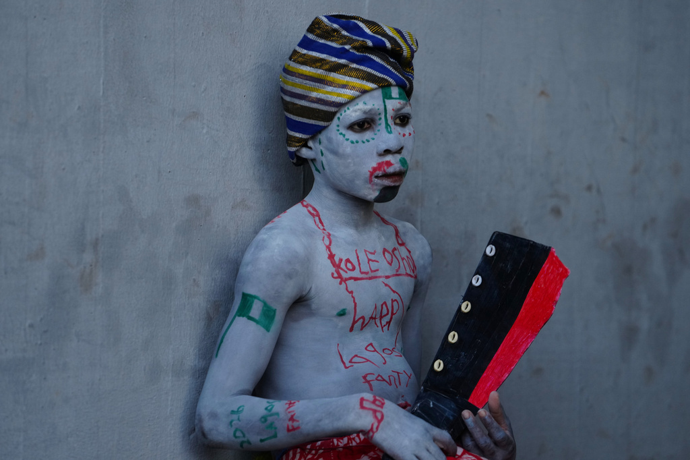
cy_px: 230
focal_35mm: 200
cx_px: 345
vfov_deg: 6.9
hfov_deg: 10.3
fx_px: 3832
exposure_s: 1/1250
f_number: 3.5
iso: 1250
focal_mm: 200
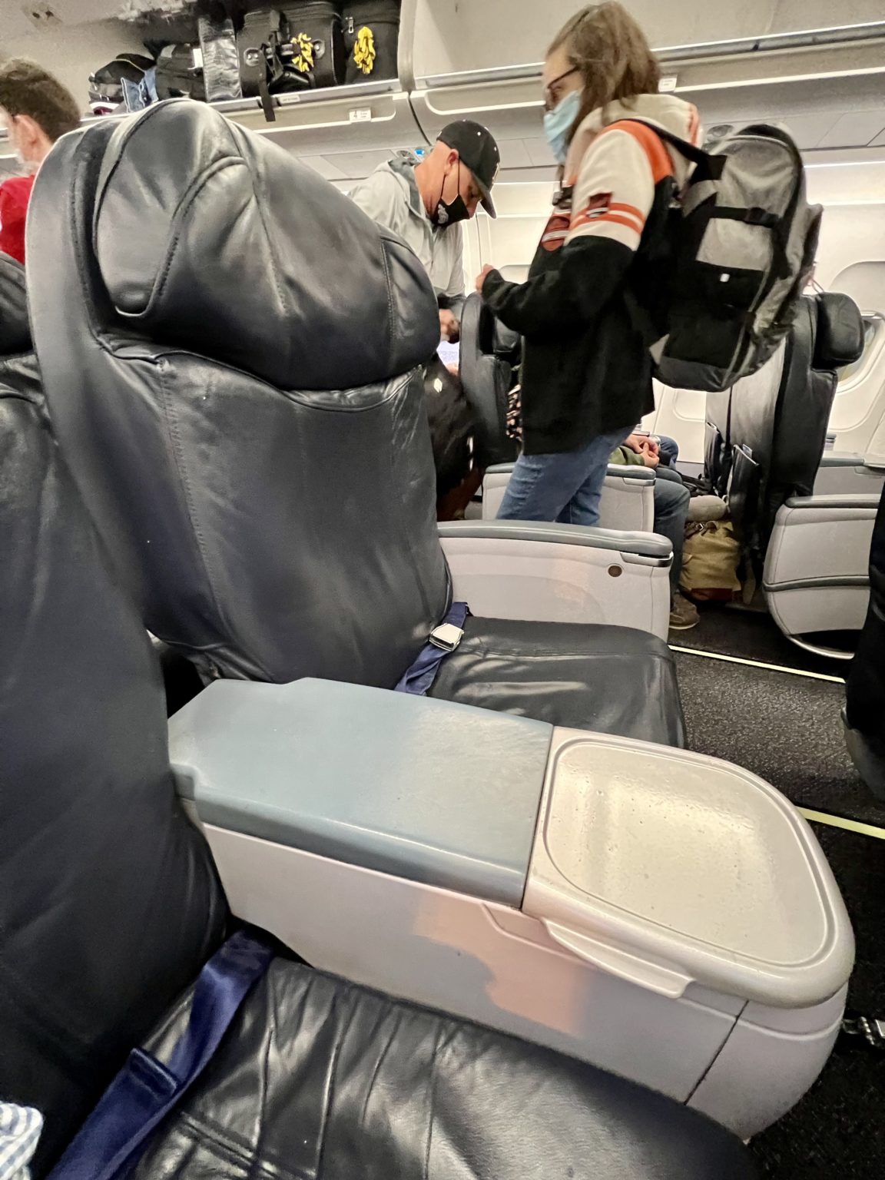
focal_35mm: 13
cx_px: 442
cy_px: 590
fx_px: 443
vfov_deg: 106.2
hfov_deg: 89.9
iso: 1000
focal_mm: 1.57
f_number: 1.8
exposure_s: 1/40
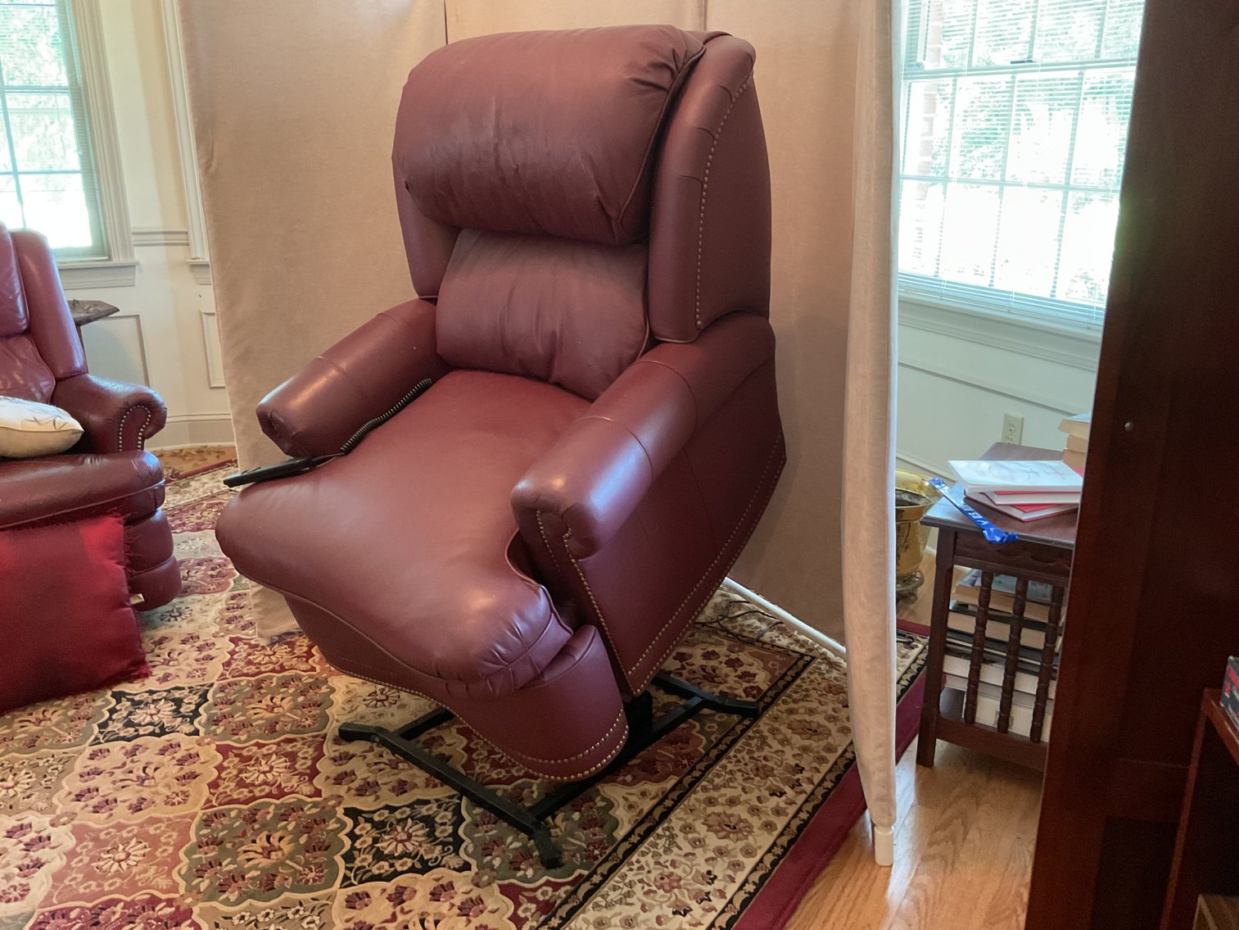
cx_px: 620
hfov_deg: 61.7
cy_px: 465
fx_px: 1038
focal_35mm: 29
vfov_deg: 48.2
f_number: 1.8
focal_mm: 3
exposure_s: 1/30
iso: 320
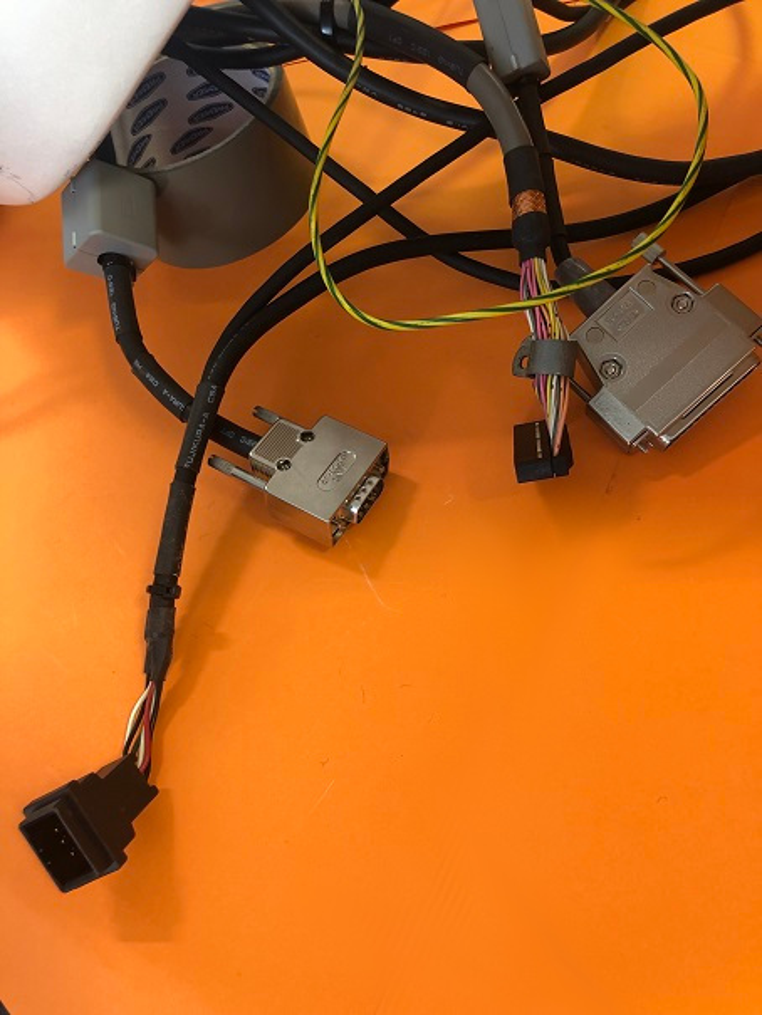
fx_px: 822
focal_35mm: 28
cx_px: 381
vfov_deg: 63.4
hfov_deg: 49.8
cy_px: 508
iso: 50
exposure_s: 1/17
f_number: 1.8
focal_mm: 3.99
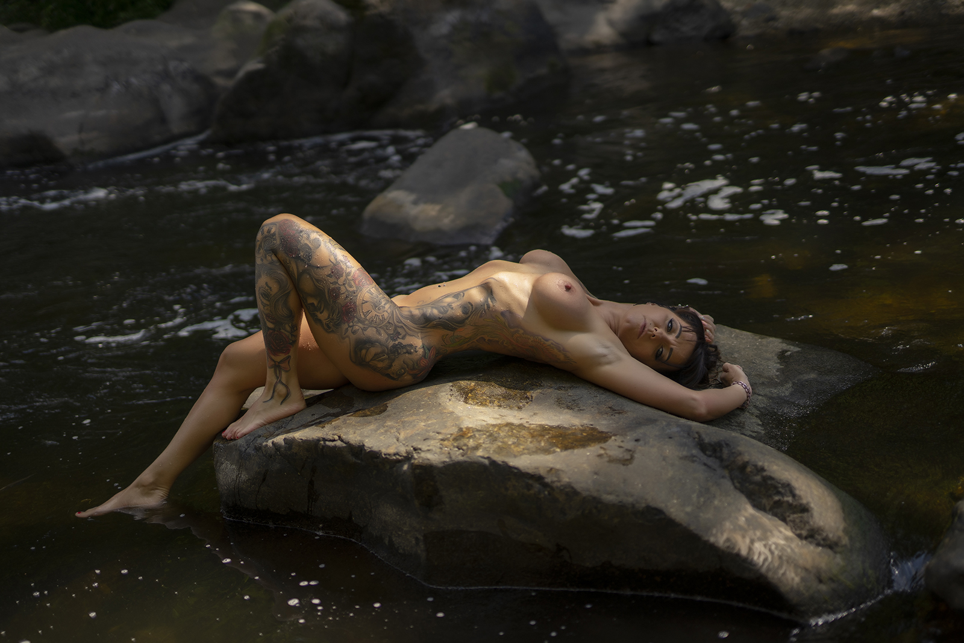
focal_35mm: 50
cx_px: 482
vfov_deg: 27.0
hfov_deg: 39.6
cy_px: 322
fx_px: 1339
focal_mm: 50
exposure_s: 1/3200
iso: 100
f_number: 1.4
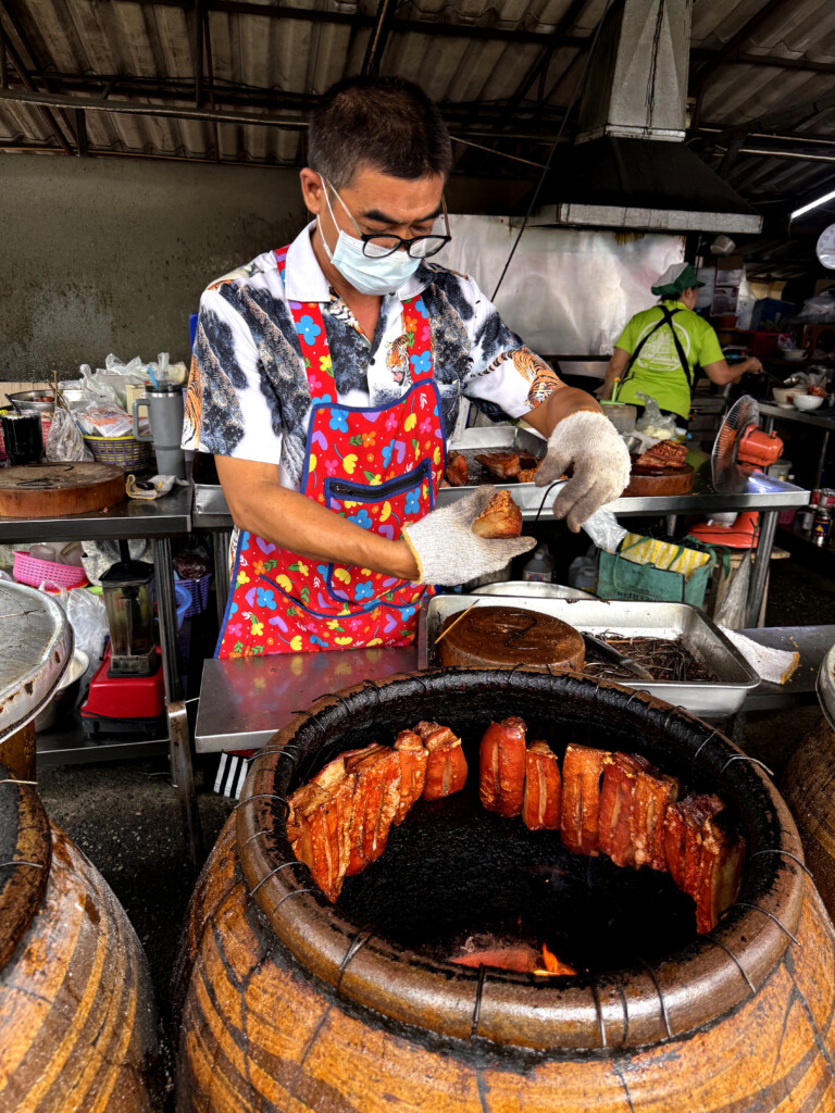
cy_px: 556
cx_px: 418
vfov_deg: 71.6
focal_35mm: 24
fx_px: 772
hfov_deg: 56.8
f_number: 1.8
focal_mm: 6.8
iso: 100
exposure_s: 1/121
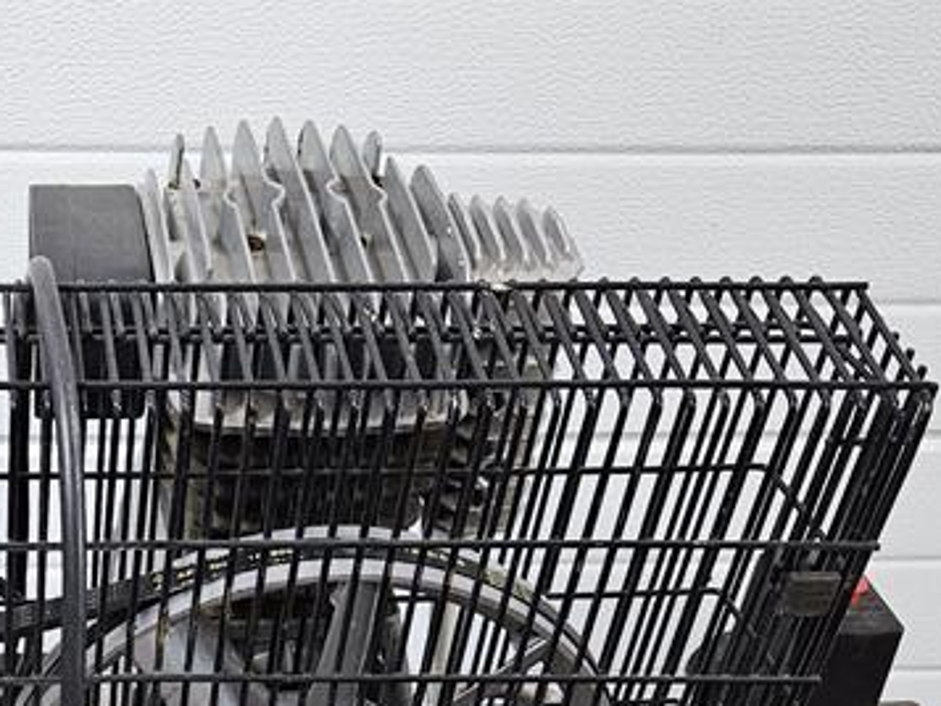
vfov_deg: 20.7
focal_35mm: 66
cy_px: 867
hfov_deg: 28.0
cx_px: 50
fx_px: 1795
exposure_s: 1/33.3
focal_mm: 5.4
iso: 640
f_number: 1.8
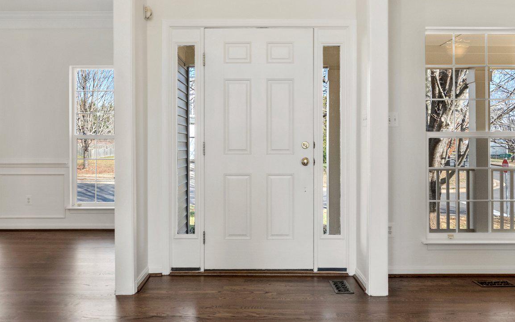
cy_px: 153
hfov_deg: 64.5
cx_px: 279
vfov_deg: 43.1
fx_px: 407
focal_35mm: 29
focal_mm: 16
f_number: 8
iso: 500
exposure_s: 1/30
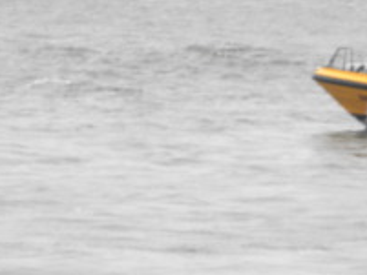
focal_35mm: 458
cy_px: 375
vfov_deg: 3.2
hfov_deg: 4.3
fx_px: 4859
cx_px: 429
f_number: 4.5
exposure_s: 1/140
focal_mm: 25.7
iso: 64
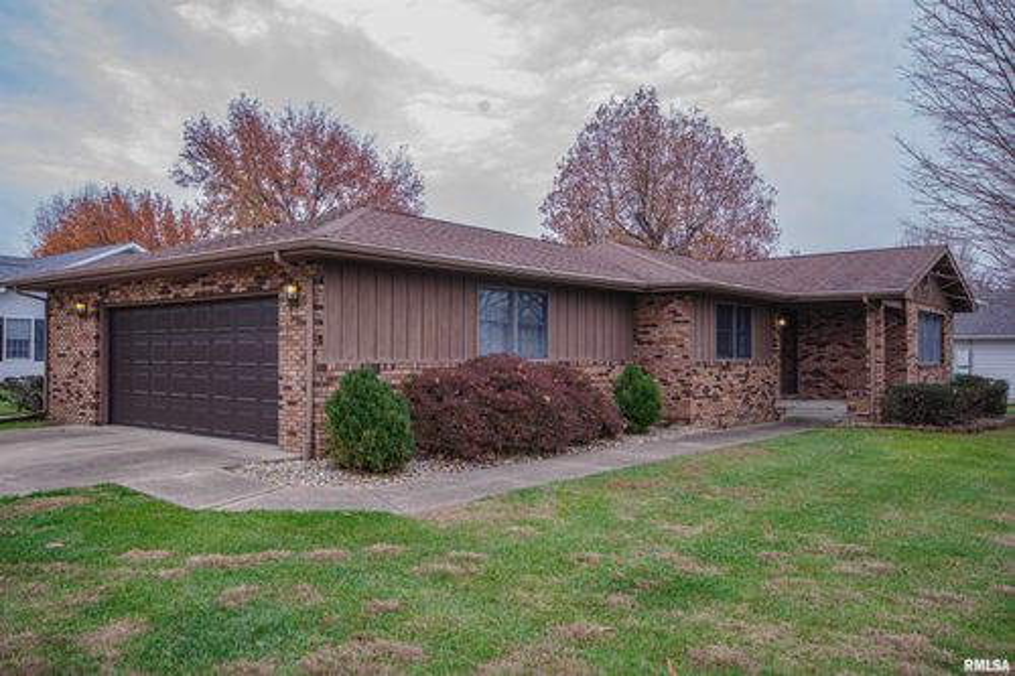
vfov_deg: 47.9
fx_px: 761
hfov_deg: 67.4
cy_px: 338
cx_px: 508
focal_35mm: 27
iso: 200
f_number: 8
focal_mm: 18
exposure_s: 1/30
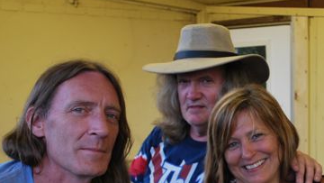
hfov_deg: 25.1
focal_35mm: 84
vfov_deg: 14.4
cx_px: 229
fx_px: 722
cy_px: 128
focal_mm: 30
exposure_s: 1/40
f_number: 4.8
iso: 200
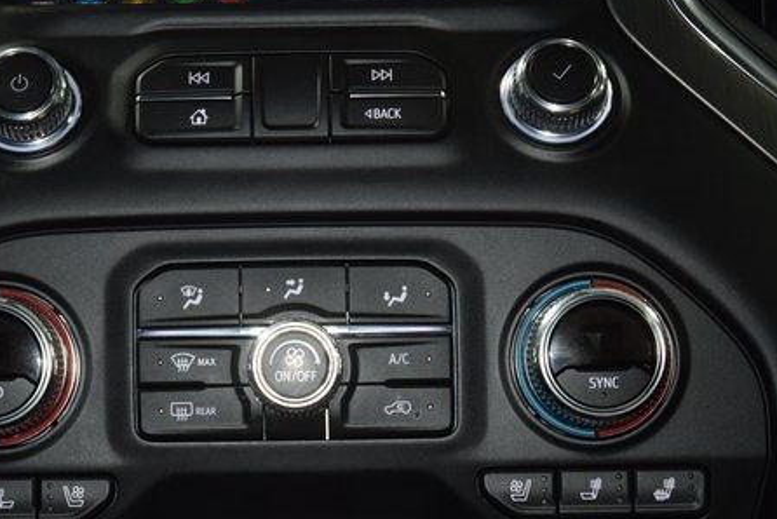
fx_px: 2138
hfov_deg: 20.6
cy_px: 361
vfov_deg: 13.8
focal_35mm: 99
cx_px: 291
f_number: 4.5
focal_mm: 46
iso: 1000
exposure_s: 1/30
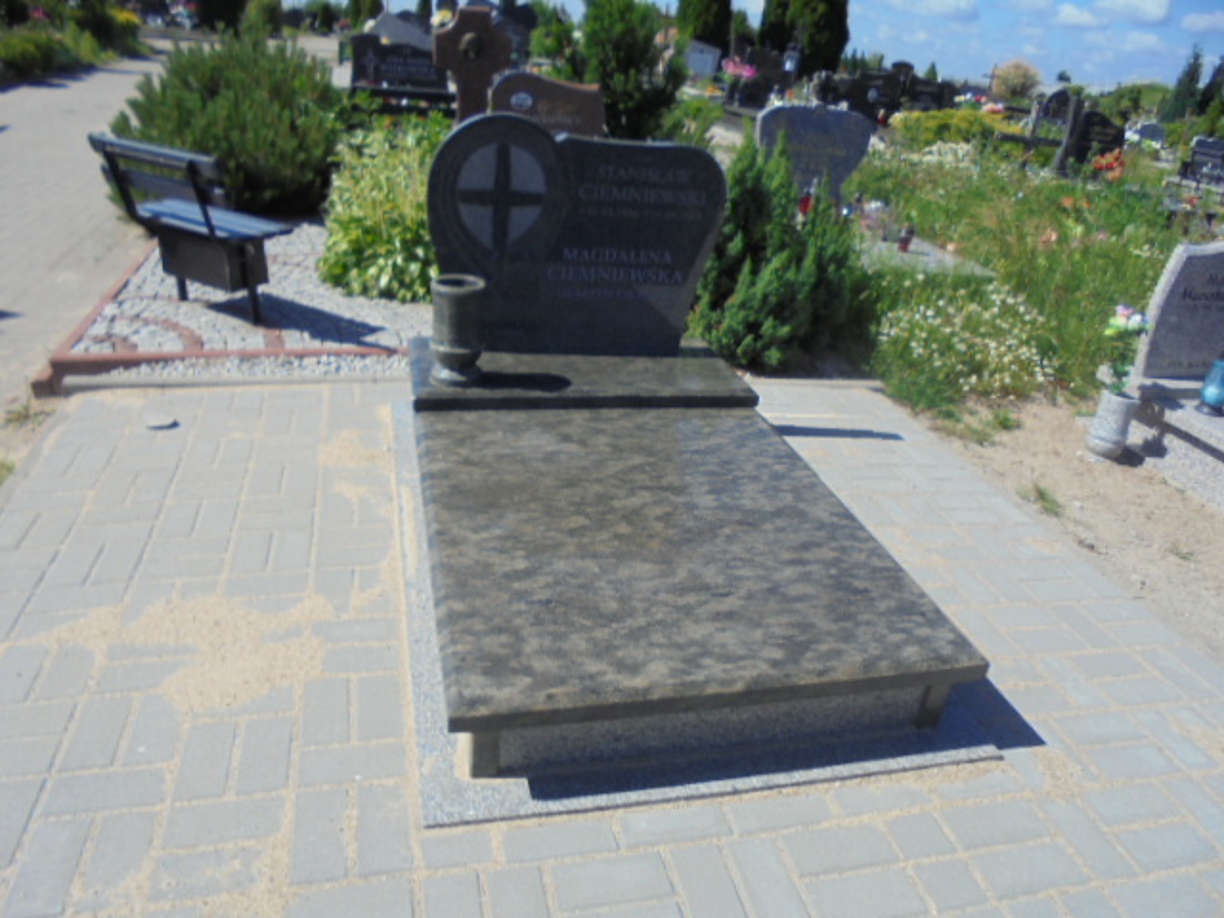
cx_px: 612
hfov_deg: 67.3
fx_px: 919
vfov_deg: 53.1
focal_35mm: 26
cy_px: 459
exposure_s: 1/125
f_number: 11.5
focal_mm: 4.6
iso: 100
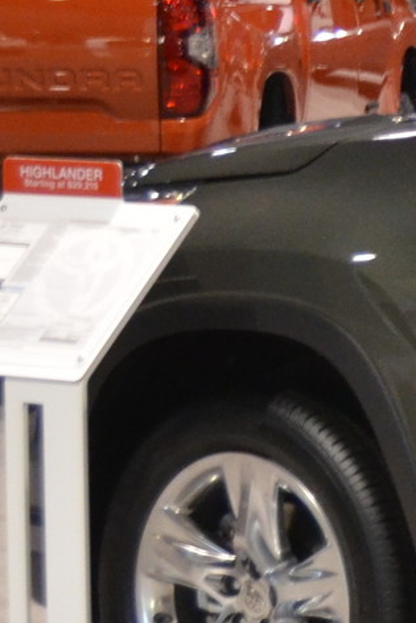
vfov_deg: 8.4
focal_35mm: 246
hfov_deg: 5.2
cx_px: 1406
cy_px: 173
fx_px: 4254
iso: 1600
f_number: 4
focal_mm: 31
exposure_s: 1/50
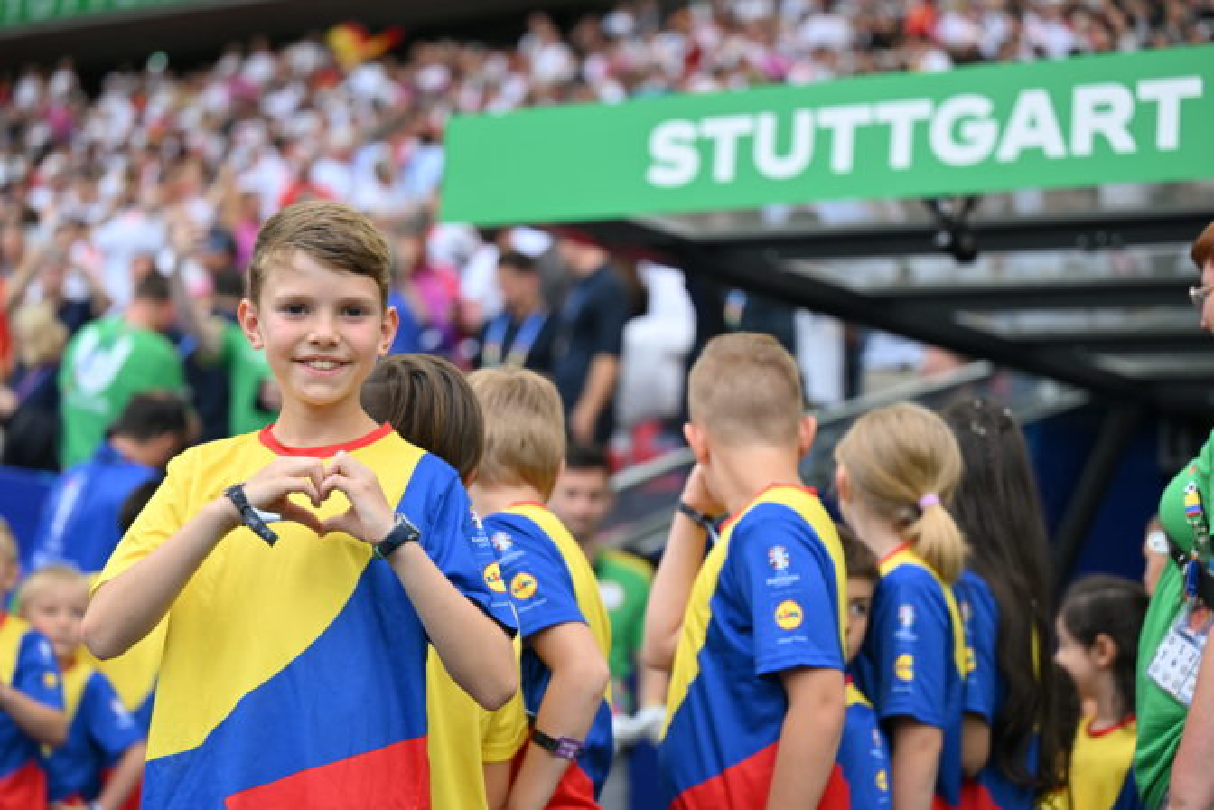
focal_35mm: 80
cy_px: 405
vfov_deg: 17.1
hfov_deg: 25.4
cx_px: 607
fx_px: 2698
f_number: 2.8
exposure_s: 1/1600
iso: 400
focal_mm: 80
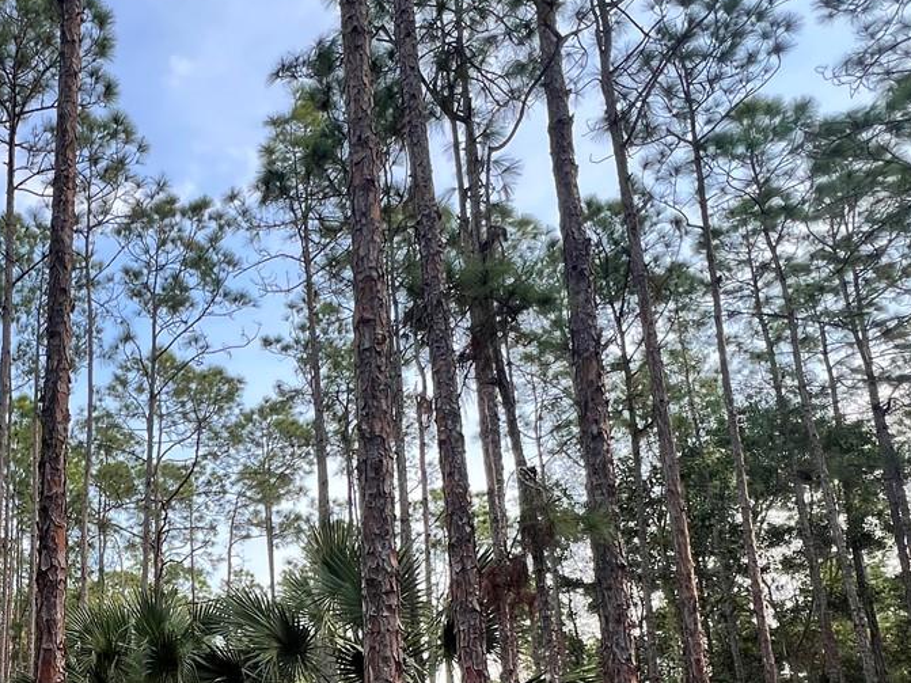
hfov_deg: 50.4
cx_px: 60
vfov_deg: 42.7
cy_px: 577
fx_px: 816
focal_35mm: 31
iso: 32
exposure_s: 1/364
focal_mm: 1.57
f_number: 1.8
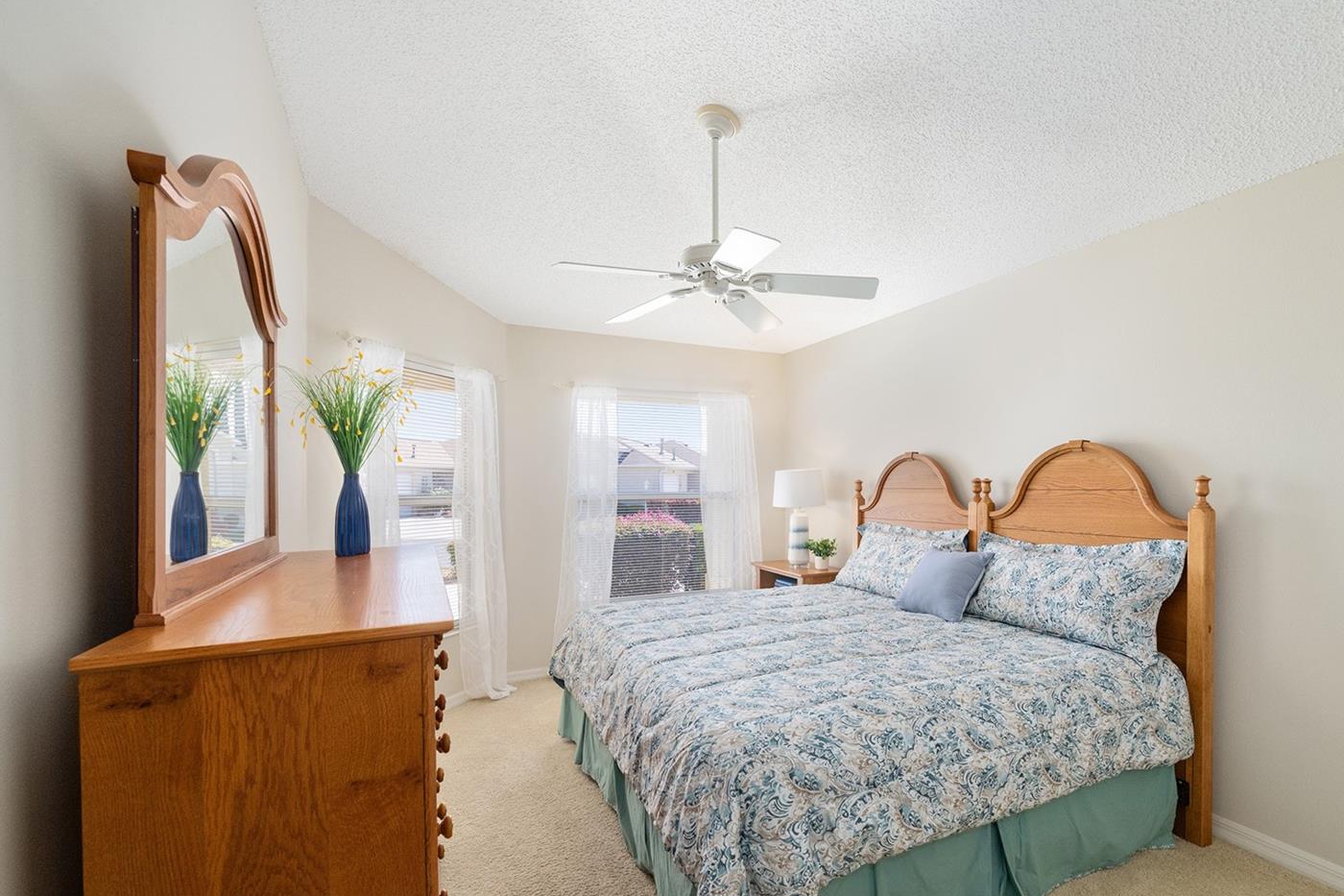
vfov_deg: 73.5
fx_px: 597
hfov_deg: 96.4
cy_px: 495
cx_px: 737
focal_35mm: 16
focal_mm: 14
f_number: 8
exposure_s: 1/60
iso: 500
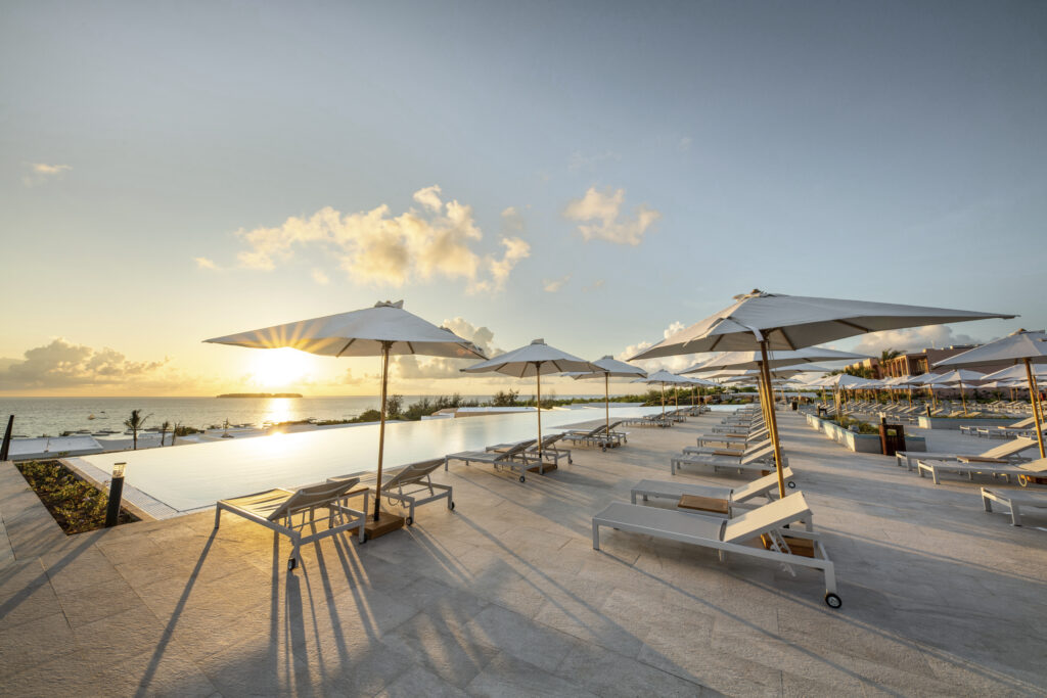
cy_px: 349
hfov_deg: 112.6
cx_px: 524
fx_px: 349
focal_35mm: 12
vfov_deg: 90.0
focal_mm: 12
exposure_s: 1/250
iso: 200
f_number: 14
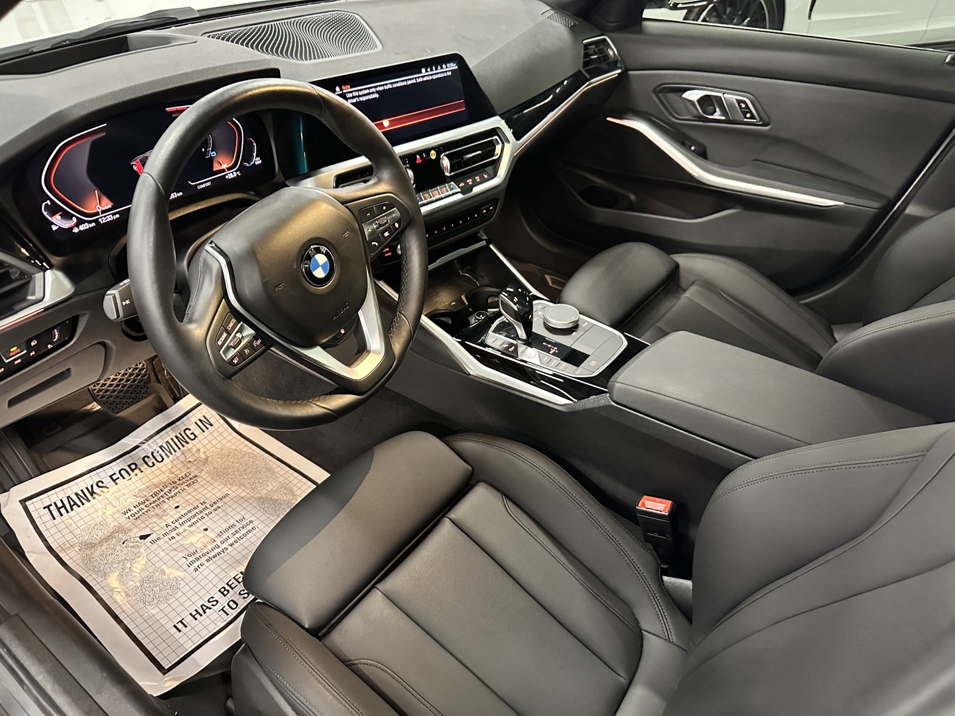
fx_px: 662
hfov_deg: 71.6
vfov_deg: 56.8
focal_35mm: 24
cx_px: 478
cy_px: 358
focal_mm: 6.86
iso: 800
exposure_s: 1/35
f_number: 1.78
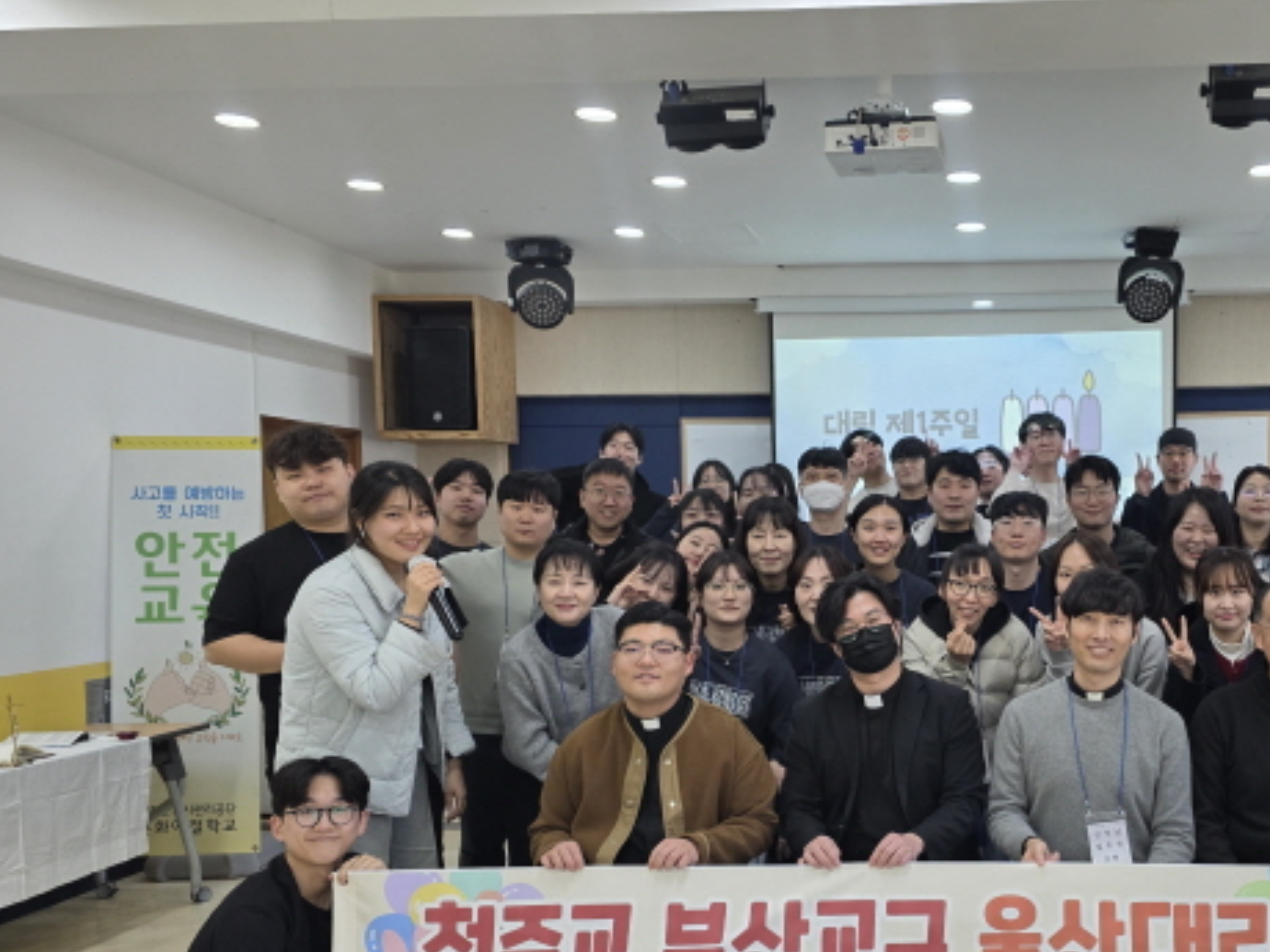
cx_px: 941
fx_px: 1284
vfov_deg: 40.4
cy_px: 603
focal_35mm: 35
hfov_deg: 50.6
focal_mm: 6.3
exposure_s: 1/120
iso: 125
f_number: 1.7
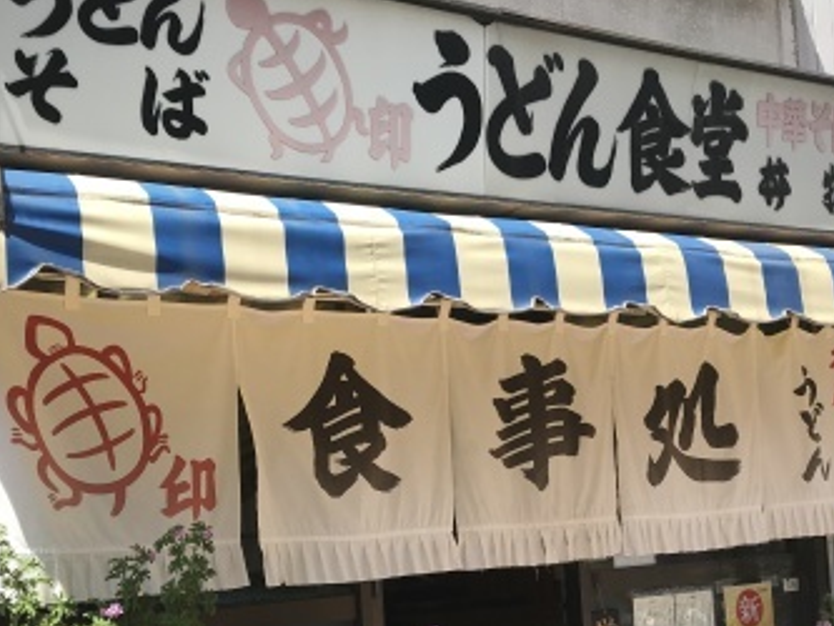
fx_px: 1012
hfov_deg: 44.6
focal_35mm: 42
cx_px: 336
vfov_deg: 33.8
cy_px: 452
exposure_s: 1/1182
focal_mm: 3.99
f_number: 1.8
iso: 20
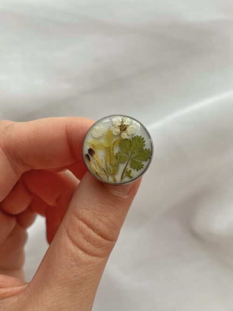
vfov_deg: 69.4
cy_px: 156
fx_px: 224
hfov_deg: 54.9
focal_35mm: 25
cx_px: 116
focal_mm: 4.25
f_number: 1.8
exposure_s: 1/195
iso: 32
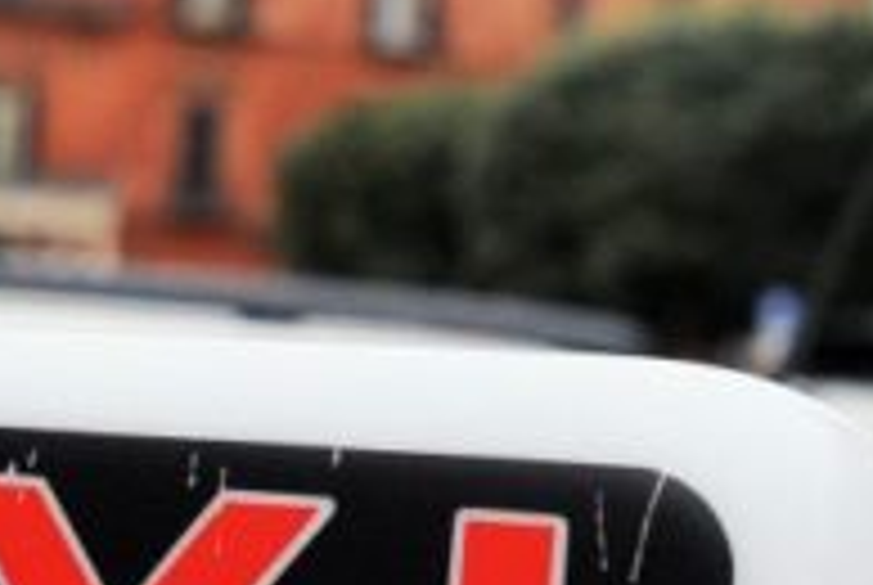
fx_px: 1919
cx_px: 32
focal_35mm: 79
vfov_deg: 17.3
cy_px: 324
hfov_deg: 24.6
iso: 1250
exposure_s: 1/2000
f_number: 4
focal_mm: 20
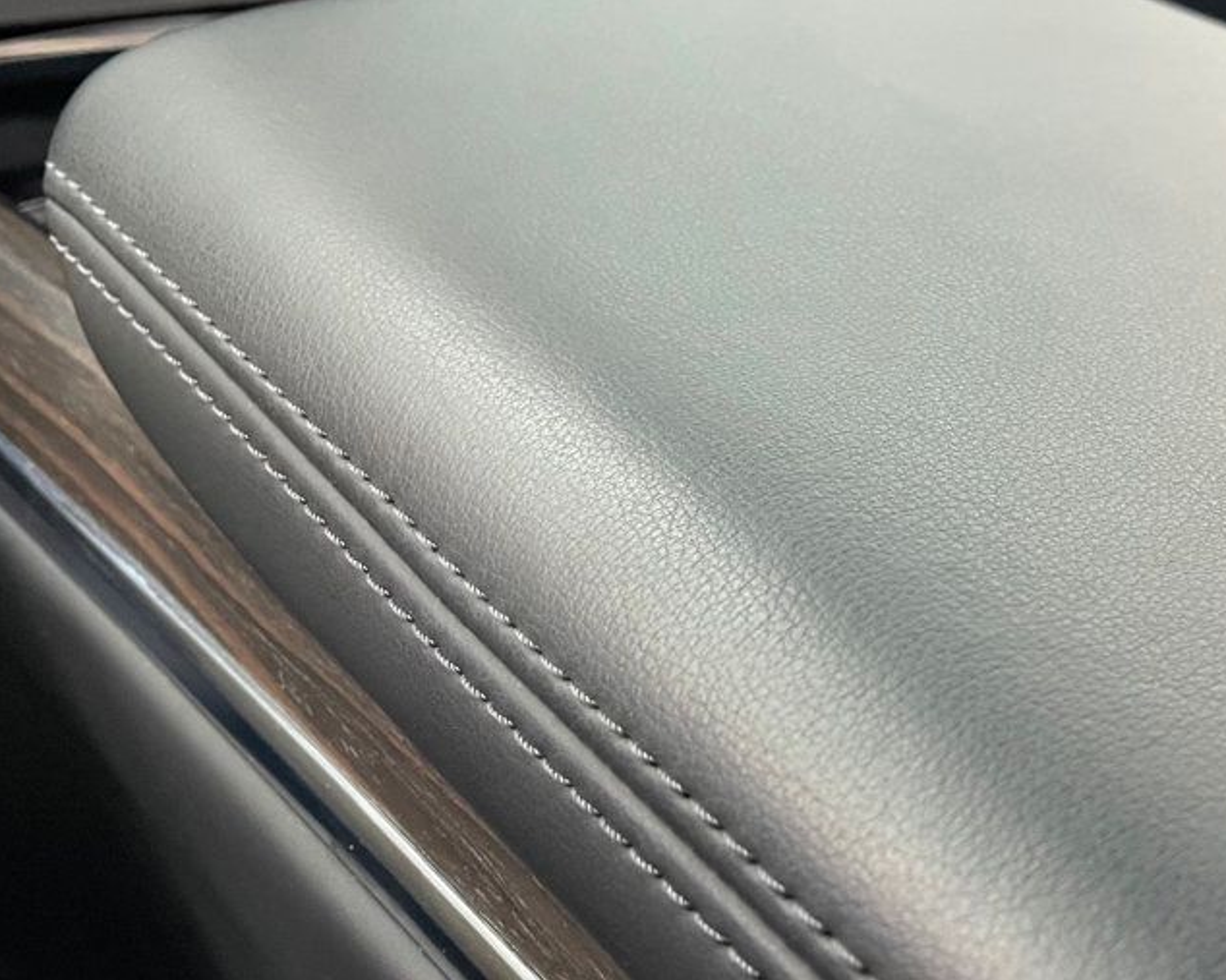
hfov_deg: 43.5
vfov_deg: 36.3
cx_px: 909
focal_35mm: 41
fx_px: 1487
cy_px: 365
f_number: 1.6
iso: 400
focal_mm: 4.2
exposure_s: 1/40
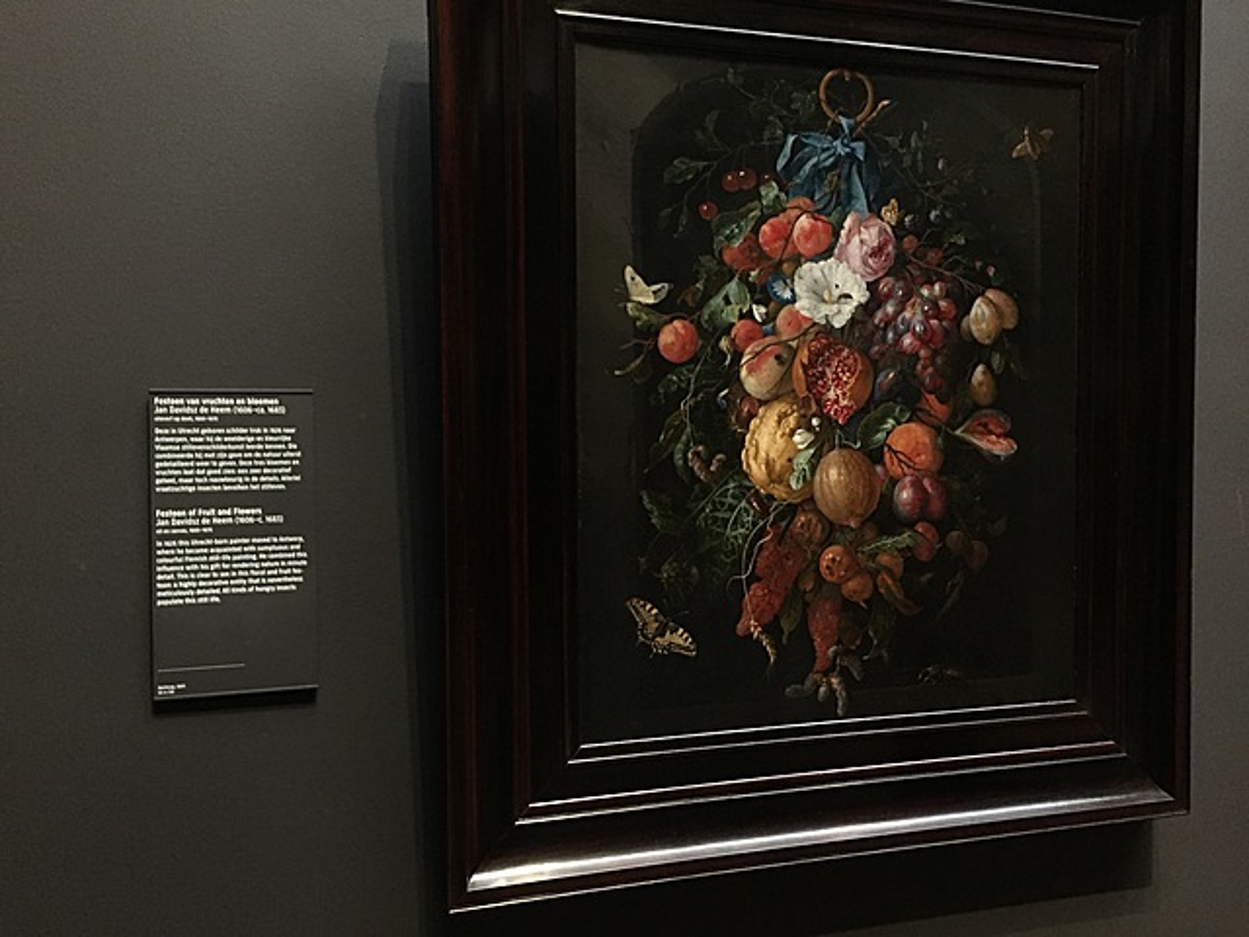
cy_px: 468
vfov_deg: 48.2
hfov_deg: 61.7
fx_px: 1046
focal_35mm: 29
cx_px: 624
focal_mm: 4.15
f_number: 2.2
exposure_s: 1/17
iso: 250
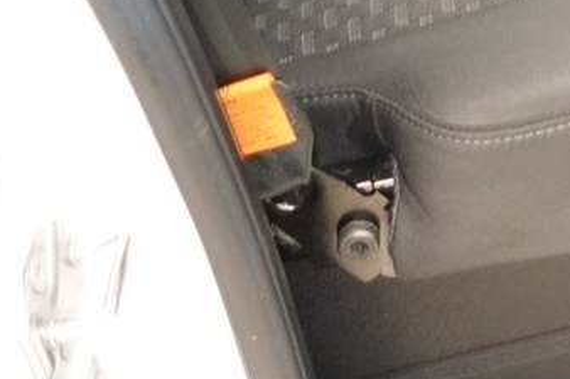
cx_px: 842
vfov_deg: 10.6
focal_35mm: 115
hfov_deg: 16.3
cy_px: -448
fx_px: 1820
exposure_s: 1/25
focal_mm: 9.4
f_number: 1.8
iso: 800
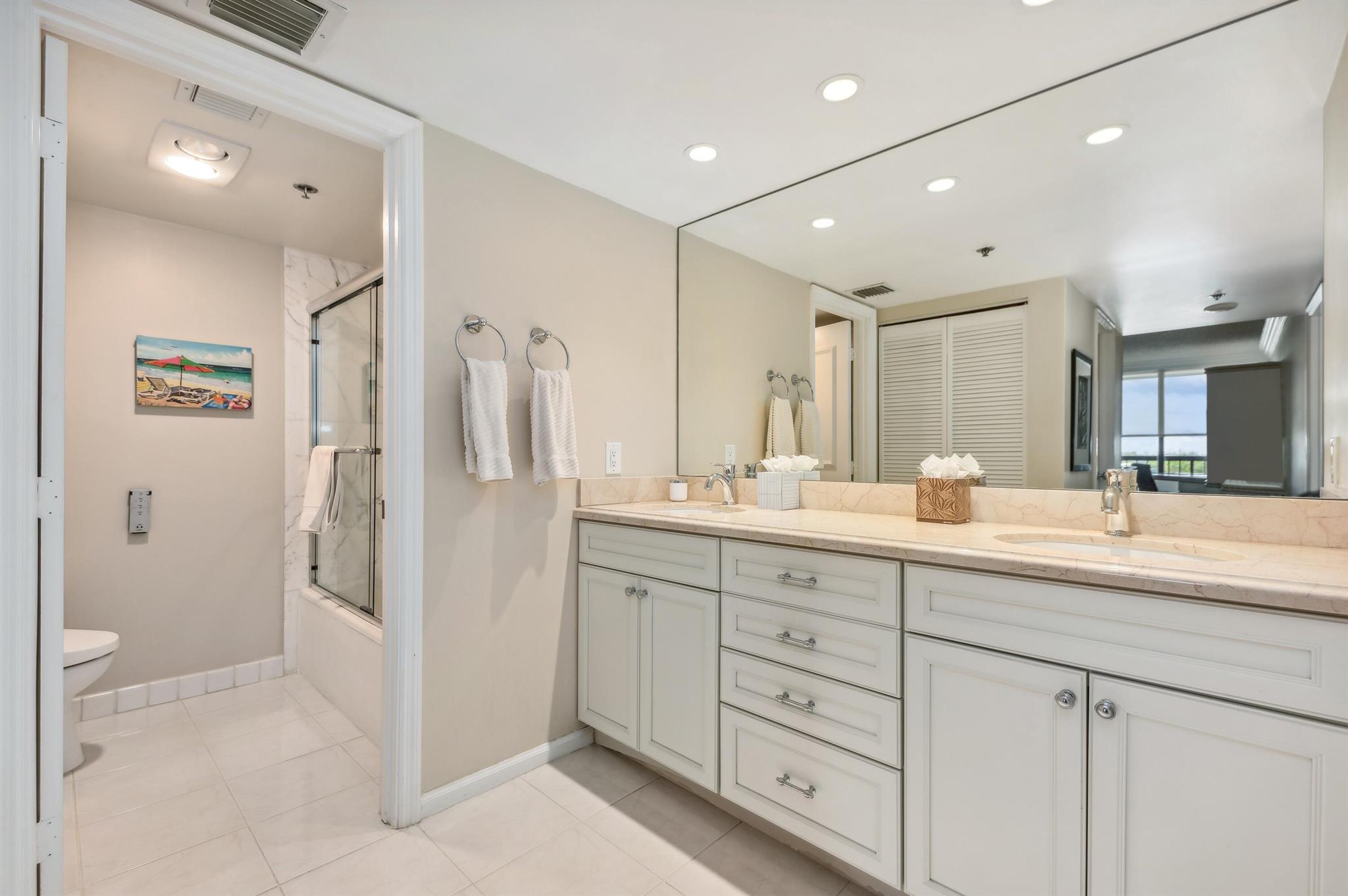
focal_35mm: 16
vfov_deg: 73.7
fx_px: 599
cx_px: 674
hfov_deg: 96.8
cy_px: 448
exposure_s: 1/6
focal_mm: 16
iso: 100
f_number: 8
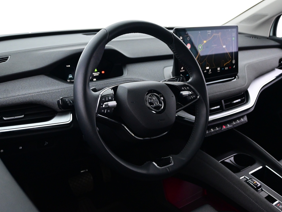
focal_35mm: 37
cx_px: 145
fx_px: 300
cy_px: 106
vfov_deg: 38.8
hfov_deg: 50.3
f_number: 4
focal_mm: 22.5
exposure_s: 1/40
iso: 3200
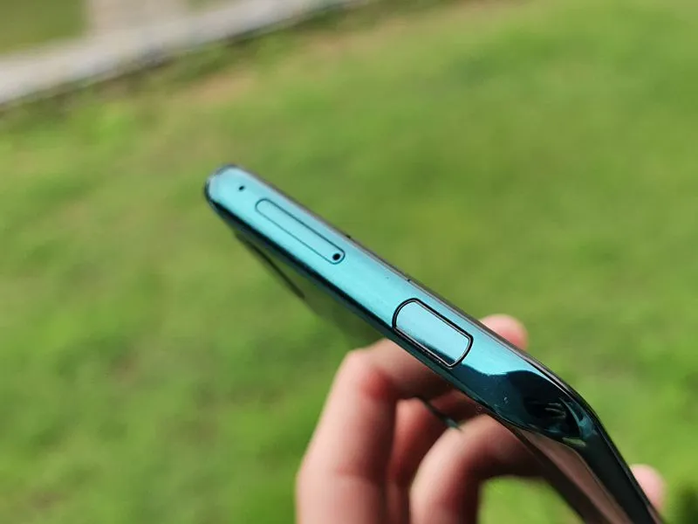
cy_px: 262
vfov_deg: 27.0
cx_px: 349
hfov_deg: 35.5
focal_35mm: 54
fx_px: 1089
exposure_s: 1/164
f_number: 1.6
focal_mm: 5.56
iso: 50
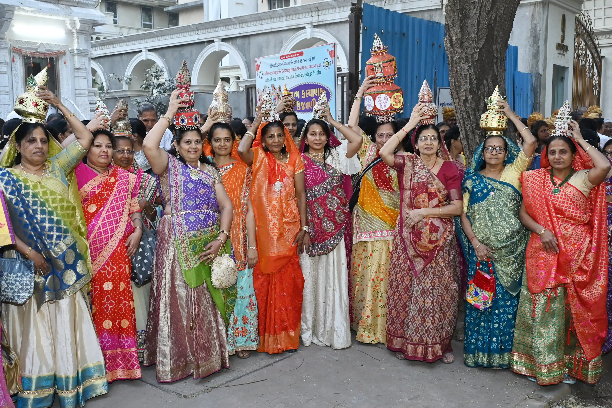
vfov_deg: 36.9
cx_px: 306
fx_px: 612
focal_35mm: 36
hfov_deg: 53.1
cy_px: 204
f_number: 4
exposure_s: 1/125
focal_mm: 24
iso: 2000
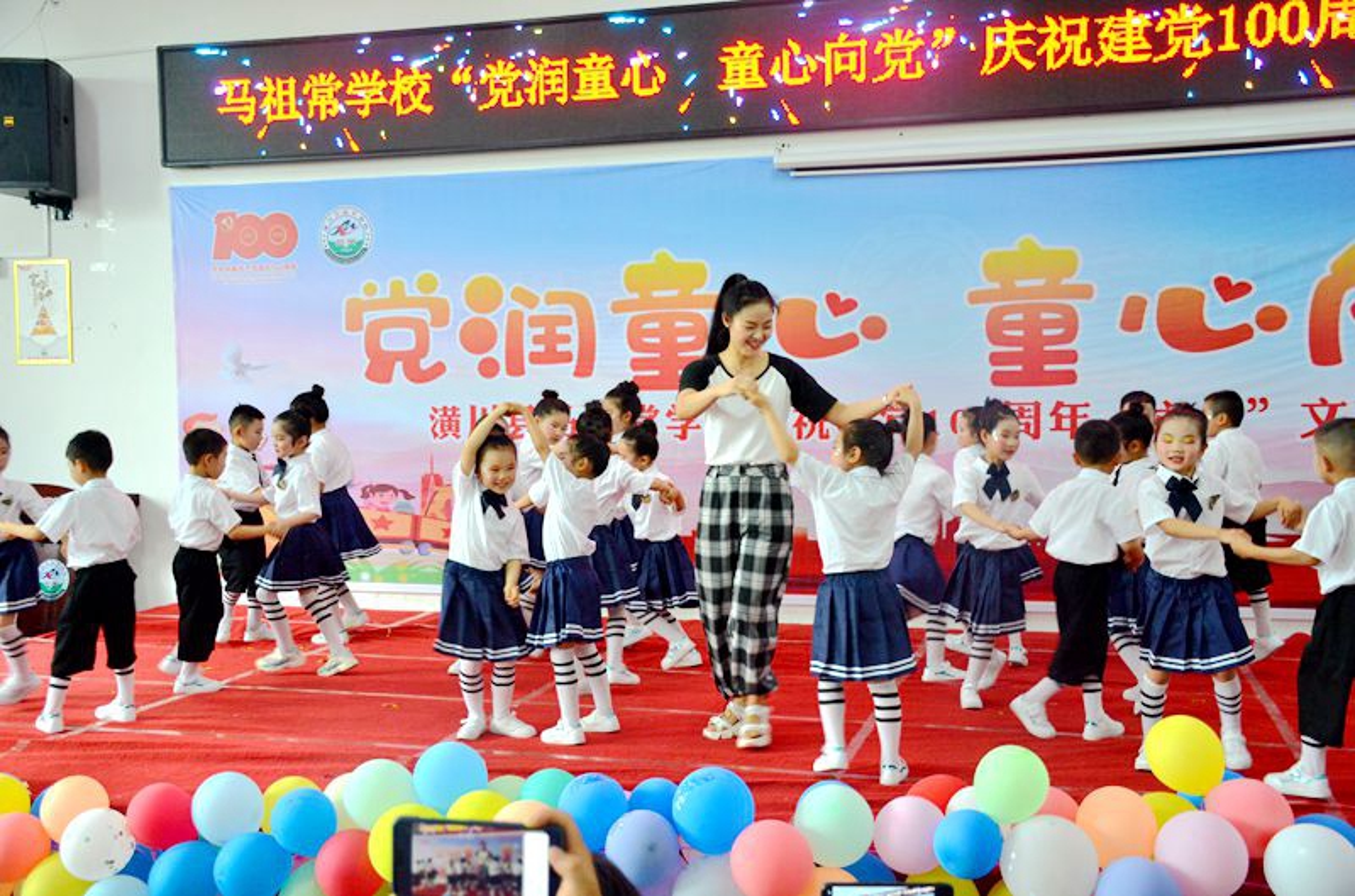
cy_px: 448
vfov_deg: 34.0
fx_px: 1464
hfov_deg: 49.7
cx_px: 678
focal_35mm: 39
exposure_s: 1/60
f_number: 4
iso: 560
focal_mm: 26
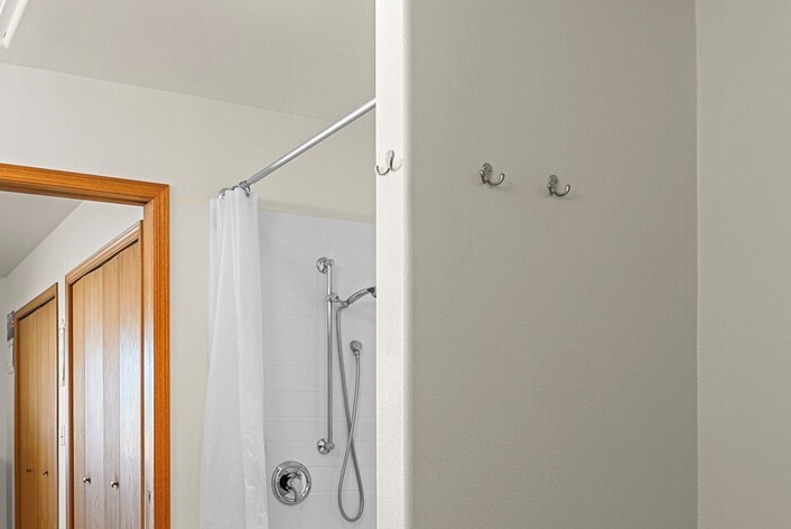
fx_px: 813
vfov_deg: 34.5
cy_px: 451
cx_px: 217
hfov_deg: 50.2
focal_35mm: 37
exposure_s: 1/6
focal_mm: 15.4
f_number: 2.8
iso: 200
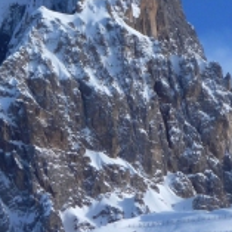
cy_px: 59
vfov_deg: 7.1
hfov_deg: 7.1
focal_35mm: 245
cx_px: 81
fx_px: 1858
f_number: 4.7
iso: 100
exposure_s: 1/640
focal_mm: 15.2
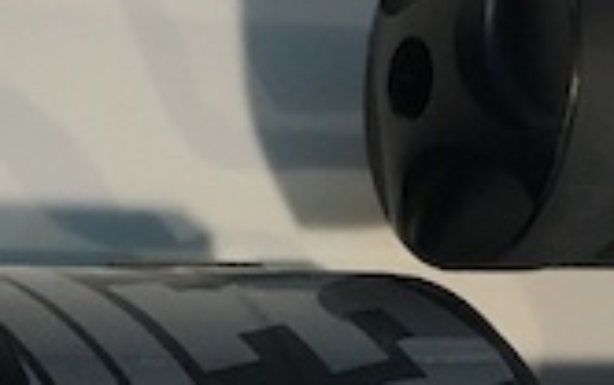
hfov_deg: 14.1
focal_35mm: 148
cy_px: 644
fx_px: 2478
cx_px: 148
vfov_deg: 8.6
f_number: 2.2
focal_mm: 4.15
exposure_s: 1/15
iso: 50
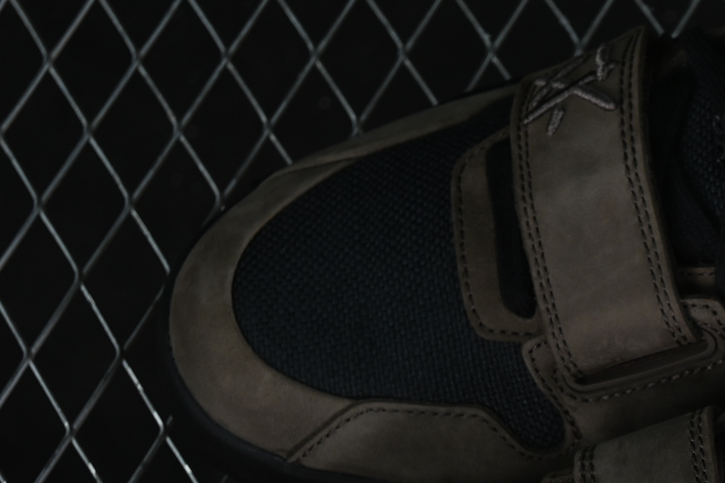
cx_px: 855
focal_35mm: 185
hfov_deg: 10.9
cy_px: 443
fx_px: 3724
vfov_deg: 7.4
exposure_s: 1/40
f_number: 6.3
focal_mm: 50
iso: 160
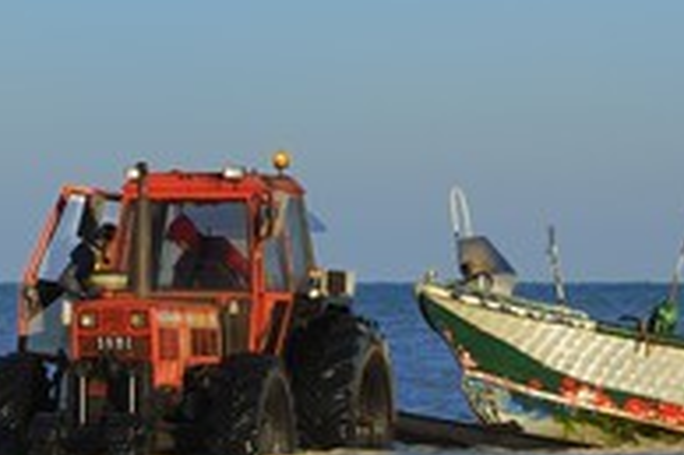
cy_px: 420
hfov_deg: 5.0
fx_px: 7821
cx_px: 539
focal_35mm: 412
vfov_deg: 3.3
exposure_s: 1/250
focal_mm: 190
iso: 400
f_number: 14
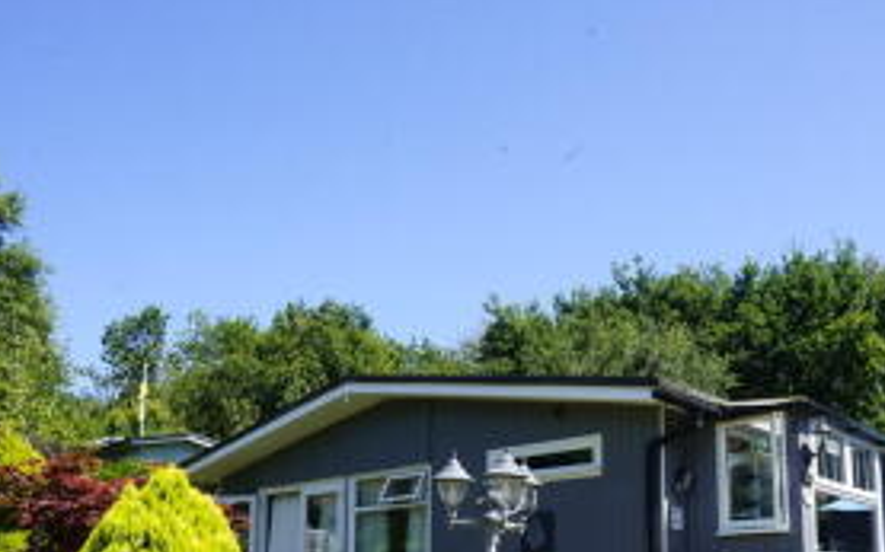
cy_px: 499
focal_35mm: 35
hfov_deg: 55.2
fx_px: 844
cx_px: 500
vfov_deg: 34.2
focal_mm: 20
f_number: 16
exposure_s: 1/60
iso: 200
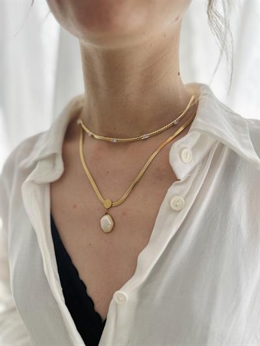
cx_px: 130
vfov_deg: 71.6
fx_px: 240
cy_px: 173
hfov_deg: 56.8
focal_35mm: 24
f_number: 1.78
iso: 80
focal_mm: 6.86
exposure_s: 1/295
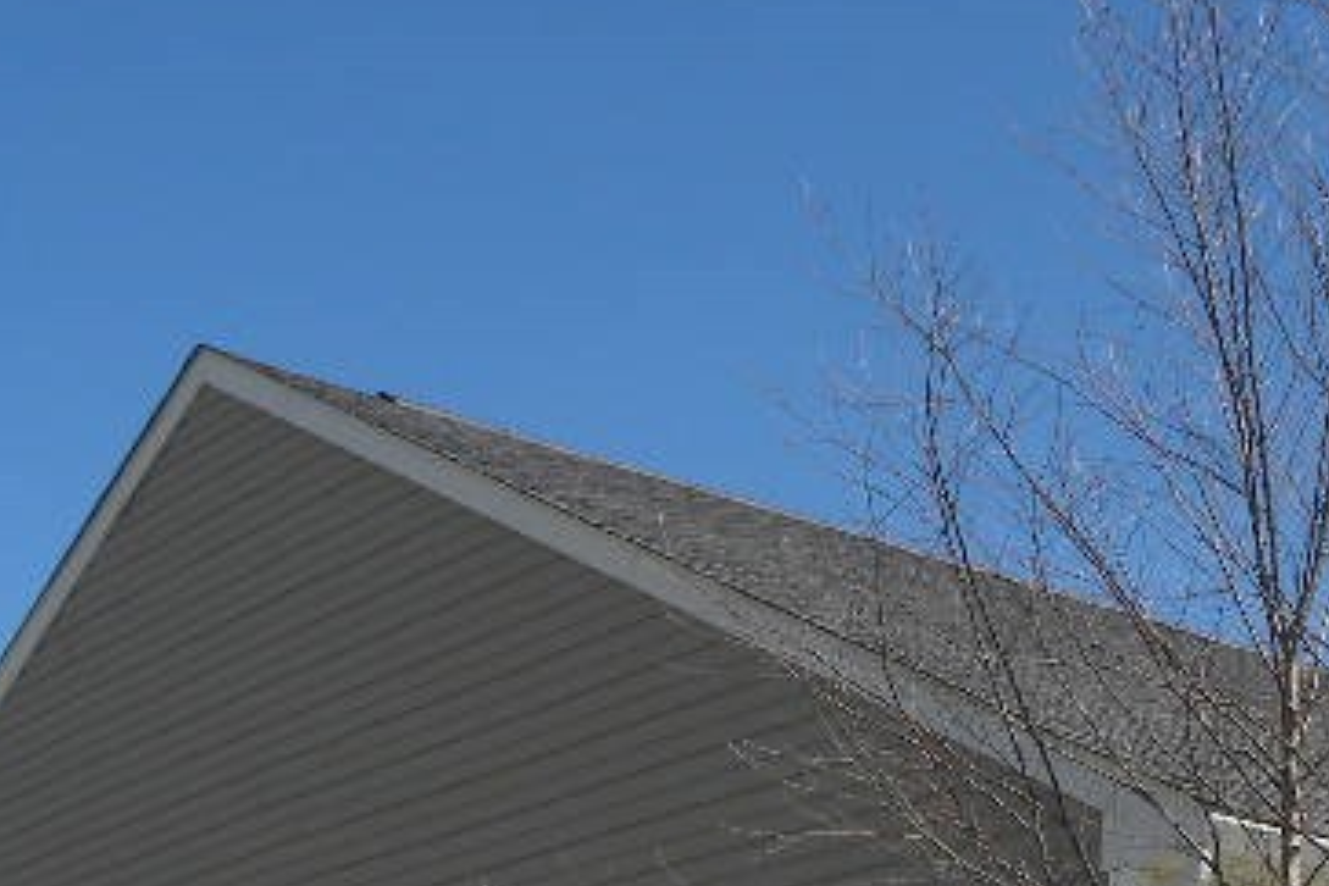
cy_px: 1237
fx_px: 3138
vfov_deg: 15.1
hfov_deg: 23.7
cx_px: 959
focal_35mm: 85
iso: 64
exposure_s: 1/355
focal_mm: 5.2
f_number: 5.6
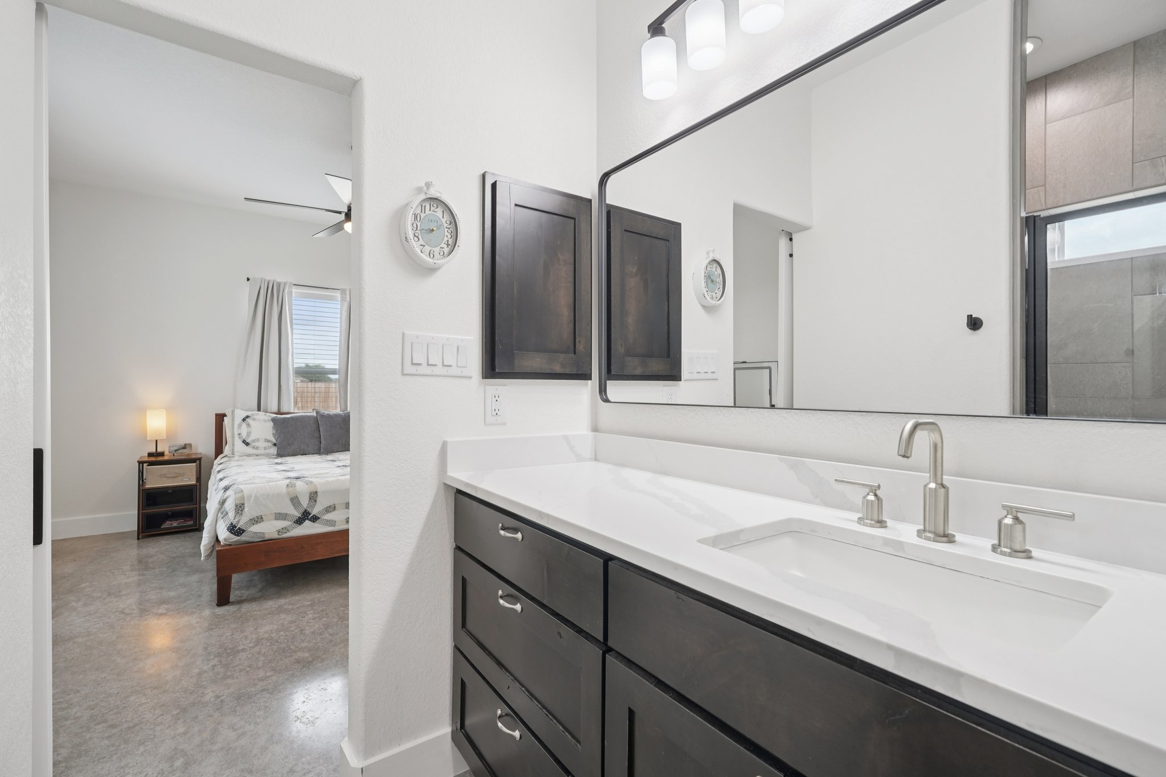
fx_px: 518
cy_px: 388
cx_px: 583
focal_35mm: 16
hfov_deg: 96.7
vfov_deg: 73.7
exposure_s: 1/30
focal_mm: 16
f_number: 8
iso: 250
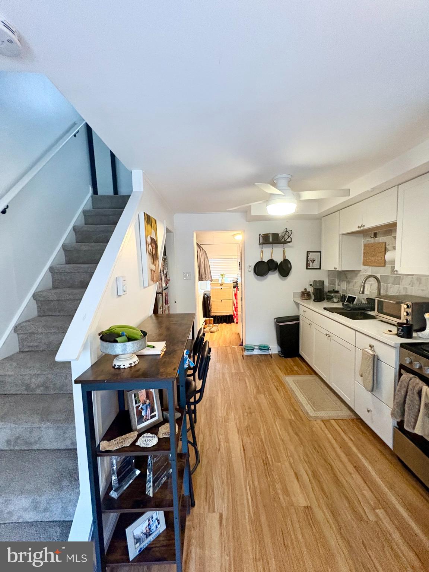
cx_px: 214
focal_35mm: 14
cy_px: 286
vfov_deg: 102.1
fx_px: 231
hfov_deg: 85.7
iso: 500
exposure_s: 1/60
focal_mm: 2.22
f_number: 2.2
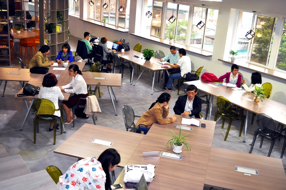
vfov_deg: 31.8
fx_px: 333
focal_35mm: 42
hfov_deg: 46.5
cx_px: 143
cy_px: 95
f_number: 5.6
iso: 800
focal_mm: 28
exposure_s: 1/60
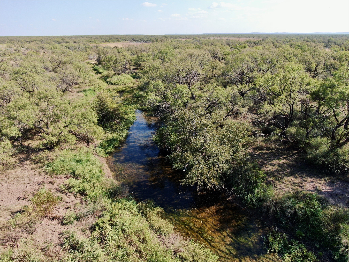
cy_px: 131
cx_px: 174
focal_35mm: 24
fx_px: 242
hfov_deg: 71.6
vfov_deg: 56.8
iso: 100
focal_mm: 4.39
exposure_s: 1/800
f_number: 2.8
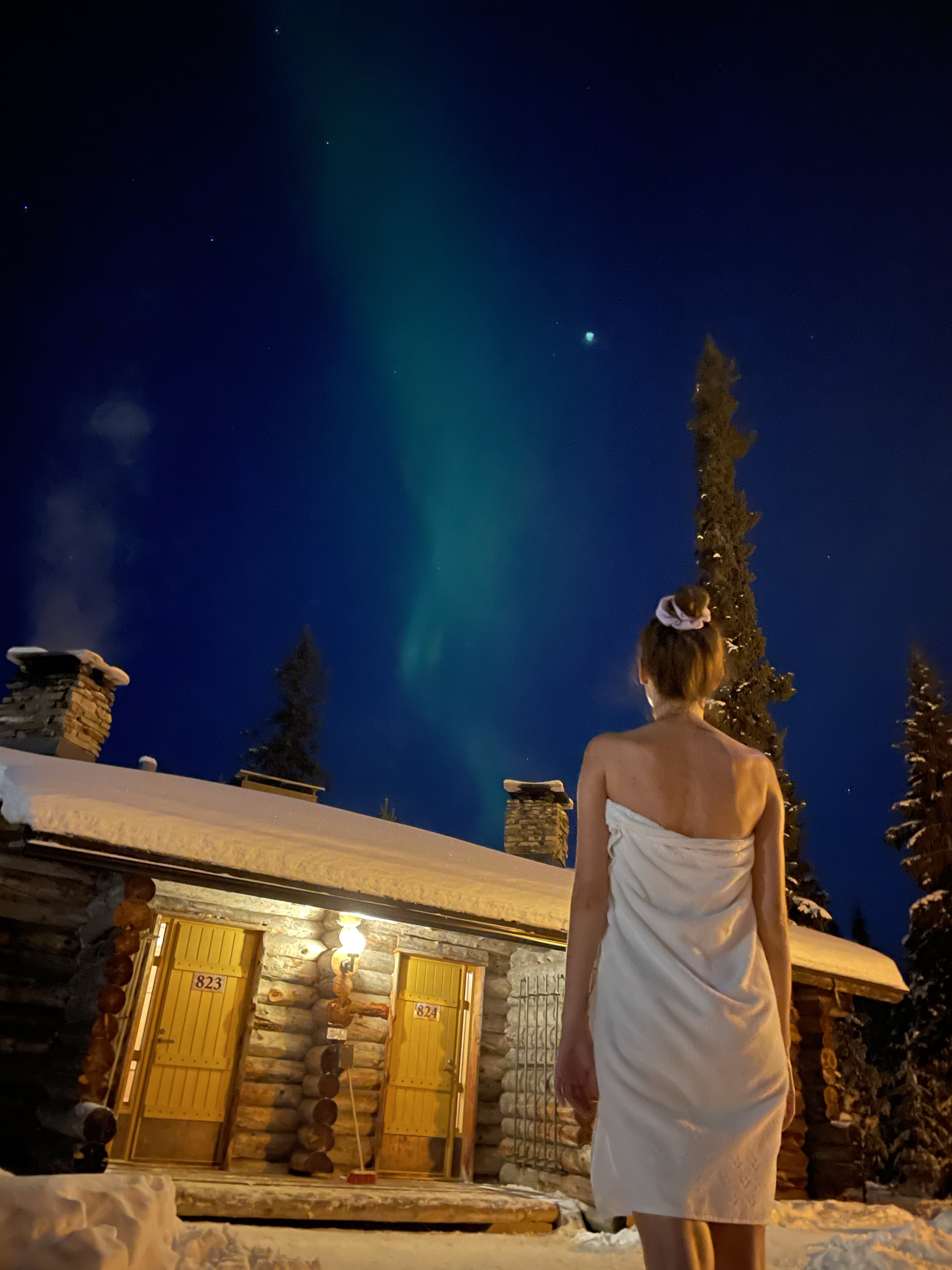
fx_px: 953
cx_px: 476
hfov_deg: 53.1
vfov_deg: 67.3
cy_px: 635
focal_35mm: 26
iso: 1600
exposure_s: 1/4
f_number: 1.6
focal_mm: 4.2
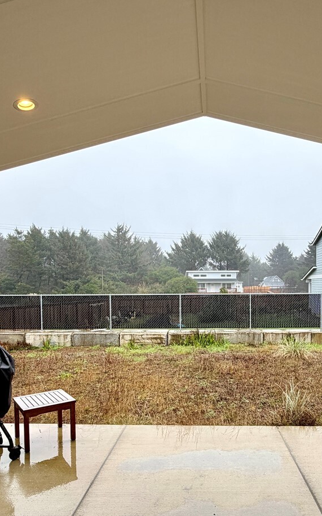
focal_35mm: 26
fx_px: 365
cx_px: 204
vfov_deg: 70.0
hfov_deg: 47.1
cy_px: 298
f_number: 2.2
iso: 50
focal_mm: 2.22
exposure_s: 1/374
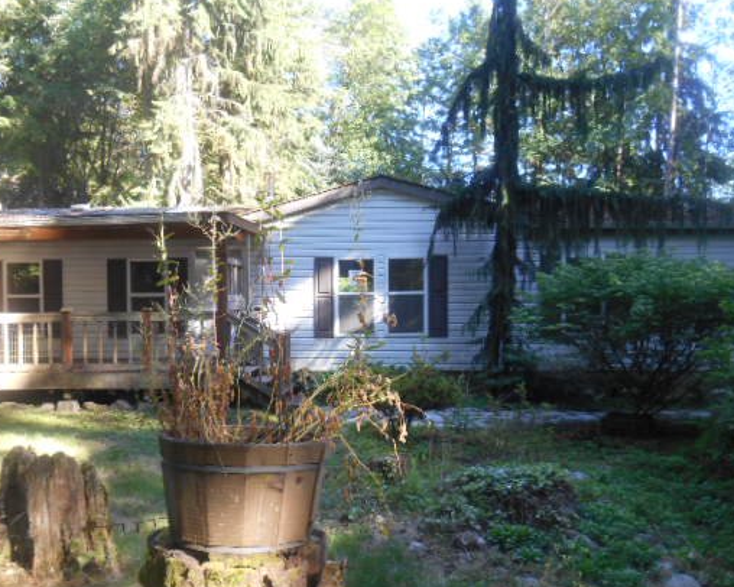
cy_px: 327
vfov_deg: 45.7
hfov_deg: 55.7
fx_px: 695
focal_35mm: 32
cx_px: 348
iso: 80
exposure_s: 1/40
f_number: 3.4
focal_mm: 4.7
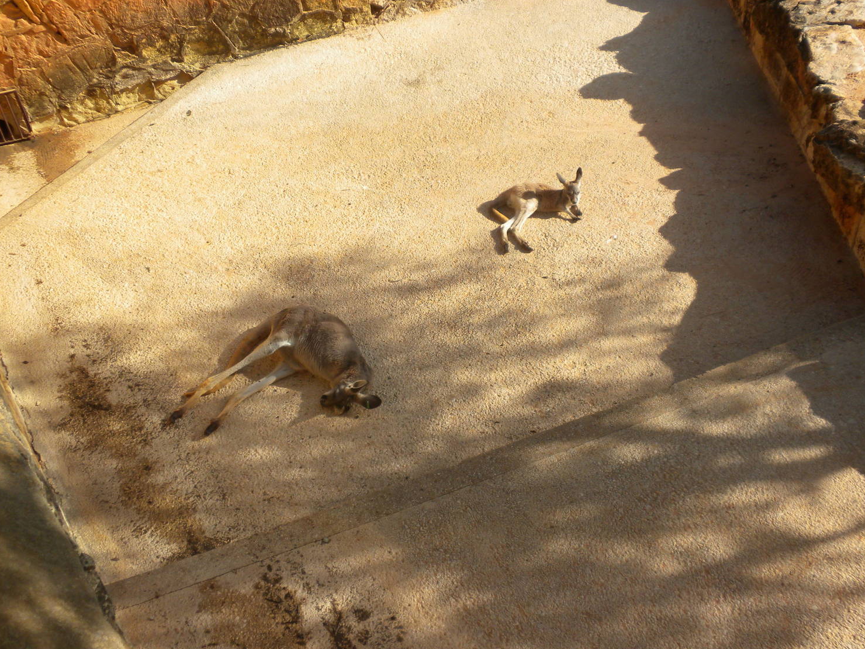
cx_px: 440
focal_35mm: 40
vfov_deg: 36.0
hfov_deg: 46.8
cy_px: 329
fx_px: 1000
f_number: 3.5
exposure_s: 1/448
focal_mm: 6.6
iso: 64
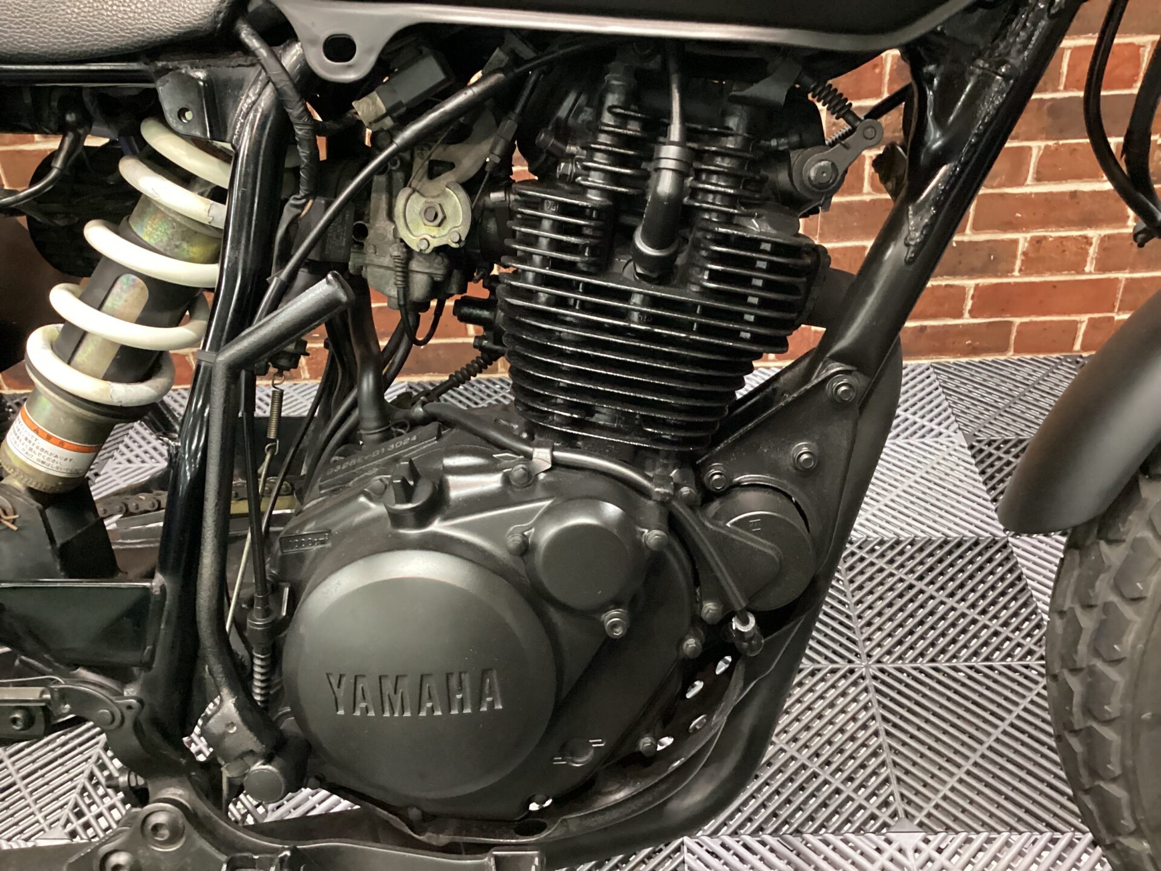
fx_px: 1040
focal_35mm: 31
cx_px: 580
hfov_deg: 58.4
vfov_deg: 45.4
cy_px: 436
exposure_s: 1/30
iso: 640
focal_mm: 3.3
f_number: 2.4
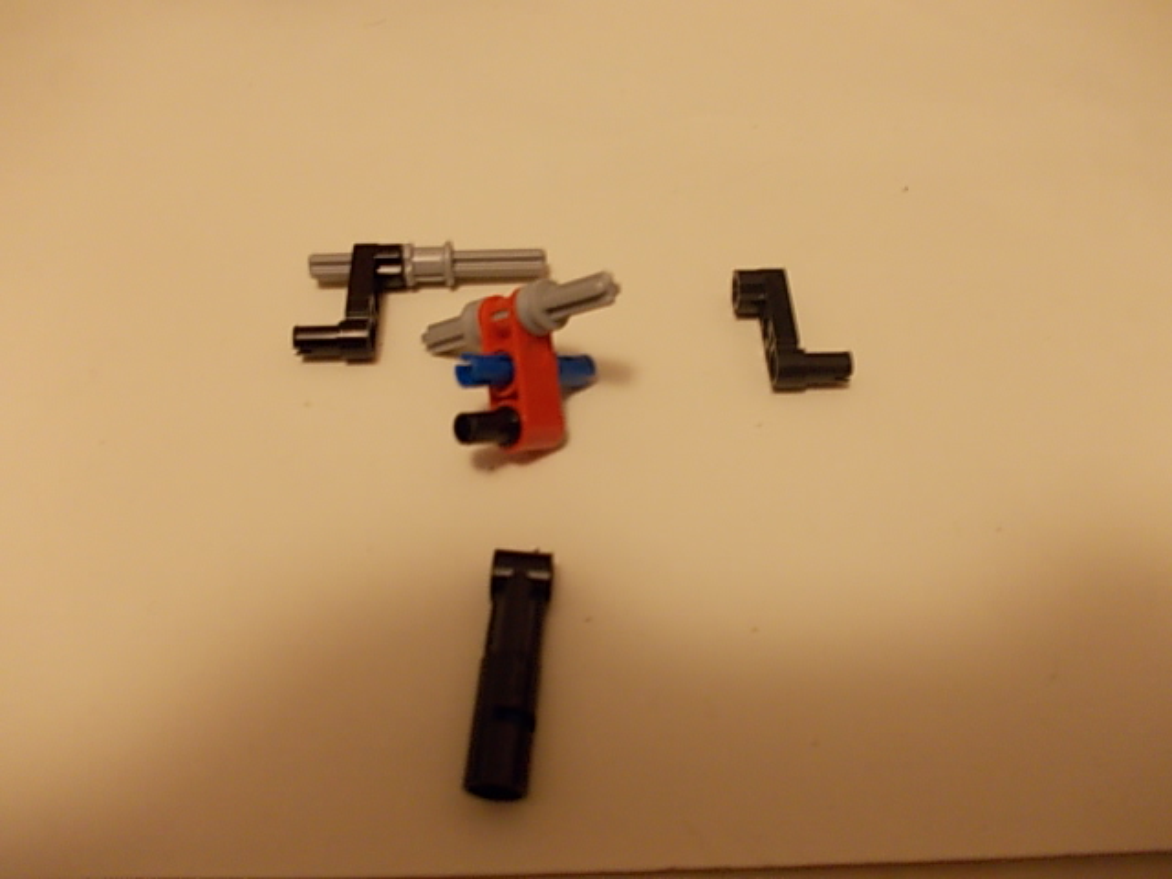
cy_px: 440
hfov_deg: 63.4
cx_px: 586
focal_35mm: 28
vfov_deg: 49.7
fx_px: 948
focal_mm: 4
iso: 200
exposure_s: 1/5
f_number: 2.7
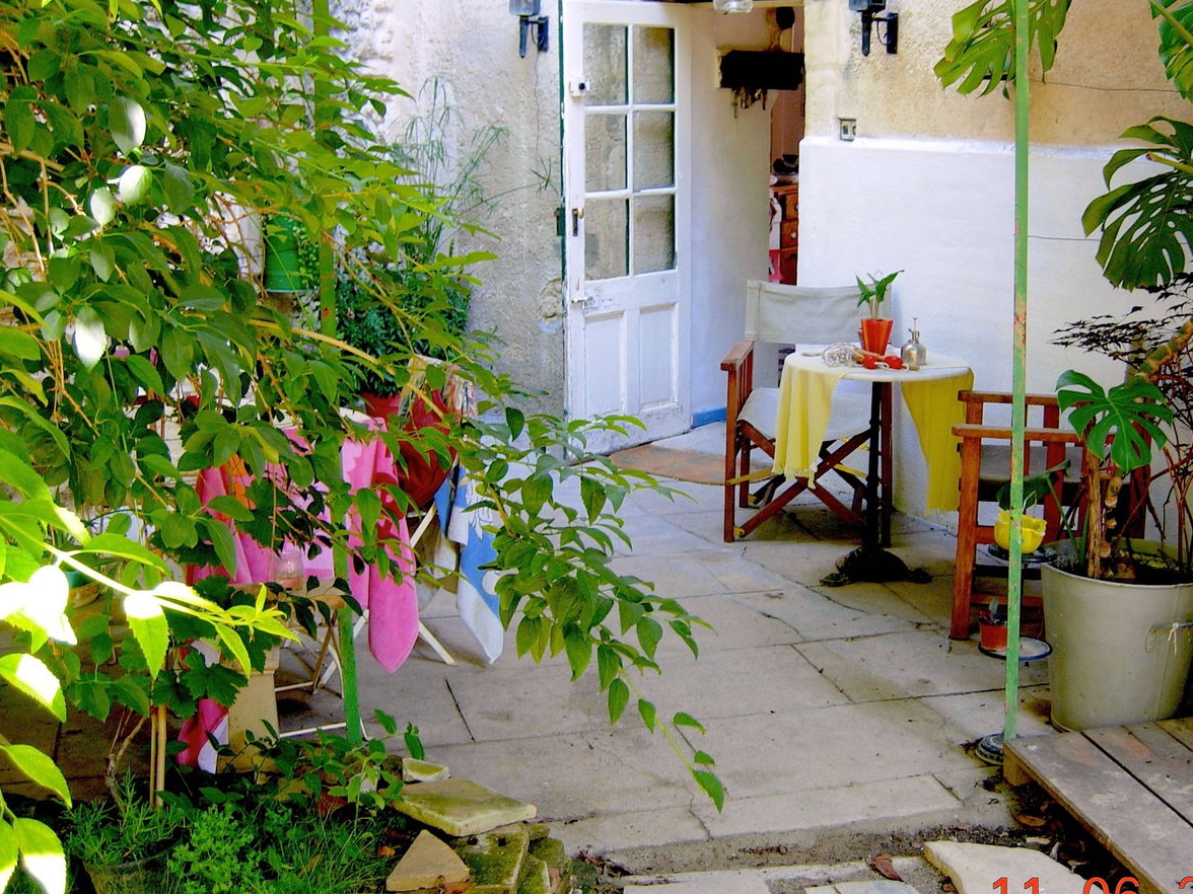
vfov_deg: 29.7
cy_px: 417
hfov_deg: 38.7
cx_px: 742
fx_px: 1689
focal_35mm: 49
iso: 50
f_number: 2.7
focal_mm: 7.5
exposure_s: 1/20.1
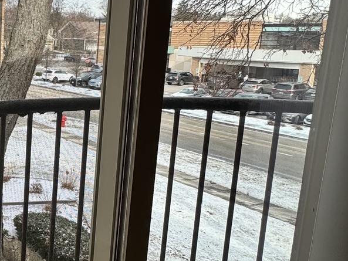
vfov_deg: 41.7
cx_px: -47
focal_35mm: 34
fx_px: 342
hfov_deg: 41.3
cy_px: 114
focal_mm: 2.22
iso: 40
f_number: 2.2
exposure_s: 1/332
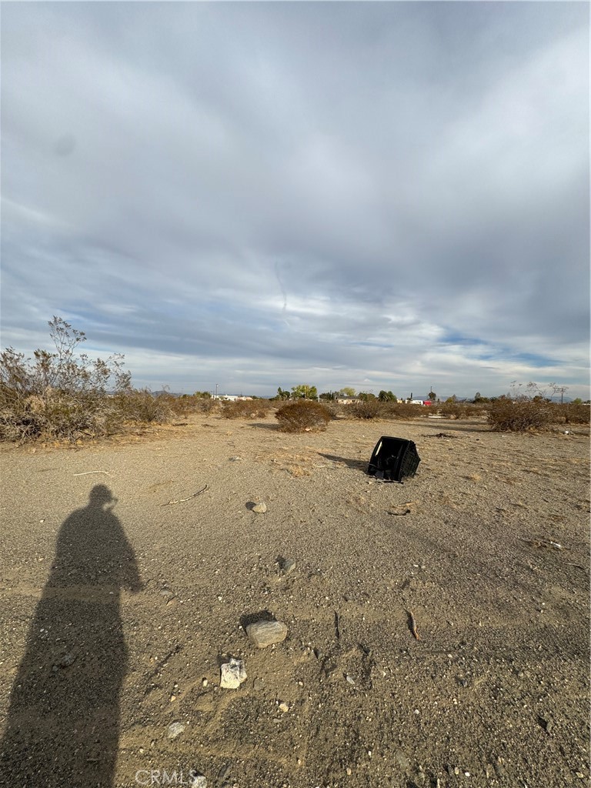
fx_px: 319
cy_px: 394
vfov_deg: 102.1
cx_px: 296
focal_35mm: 14
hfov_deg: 85.7
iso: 50
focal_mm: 2.22
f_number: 2.2
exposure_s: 1/1567
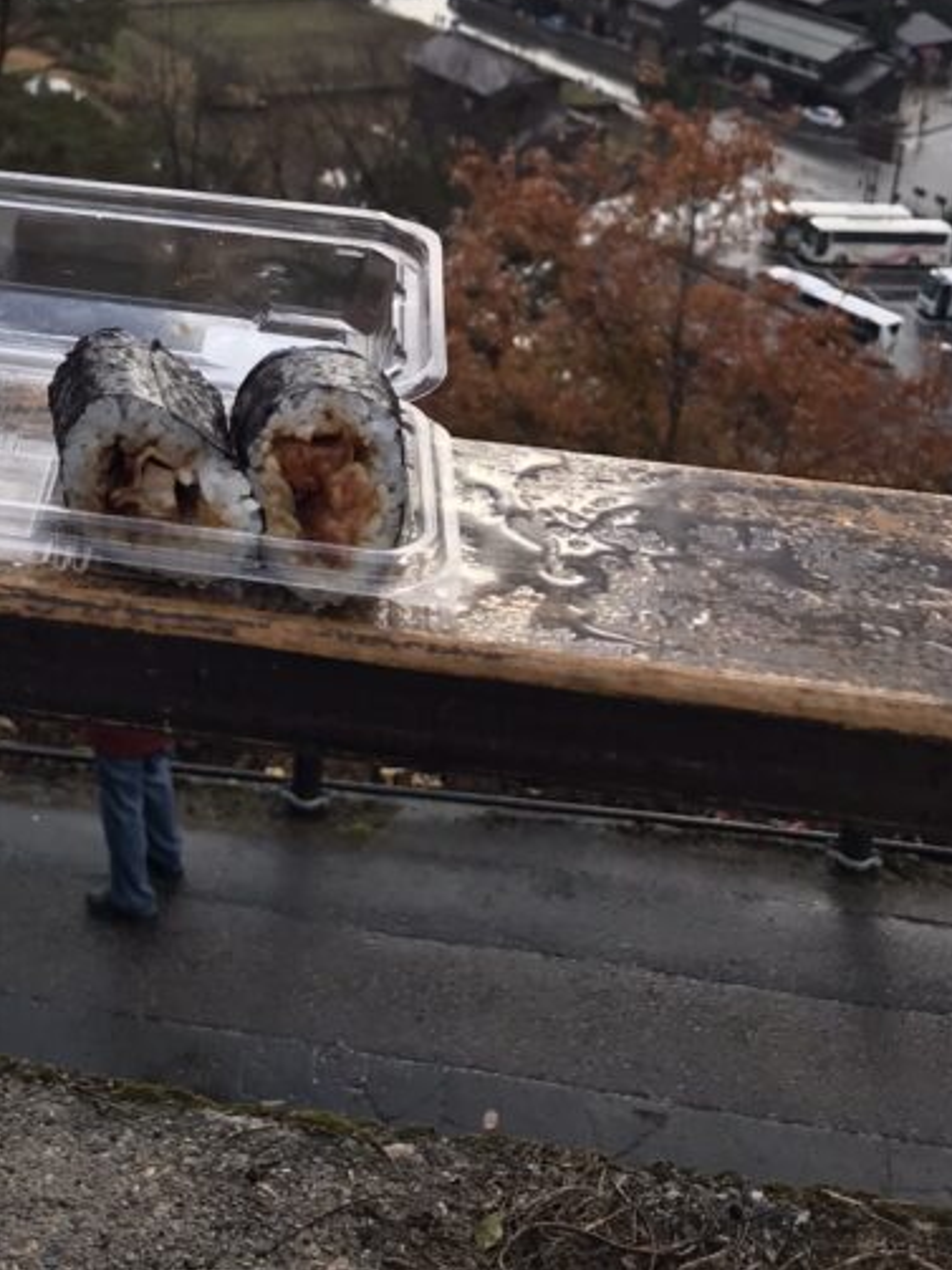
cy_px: 3
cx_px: 71
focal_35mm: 57
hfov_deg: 24.8
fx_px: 2091
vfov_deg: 31.3
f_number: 1.8
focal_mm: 3.99
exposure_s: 1/987
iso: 20
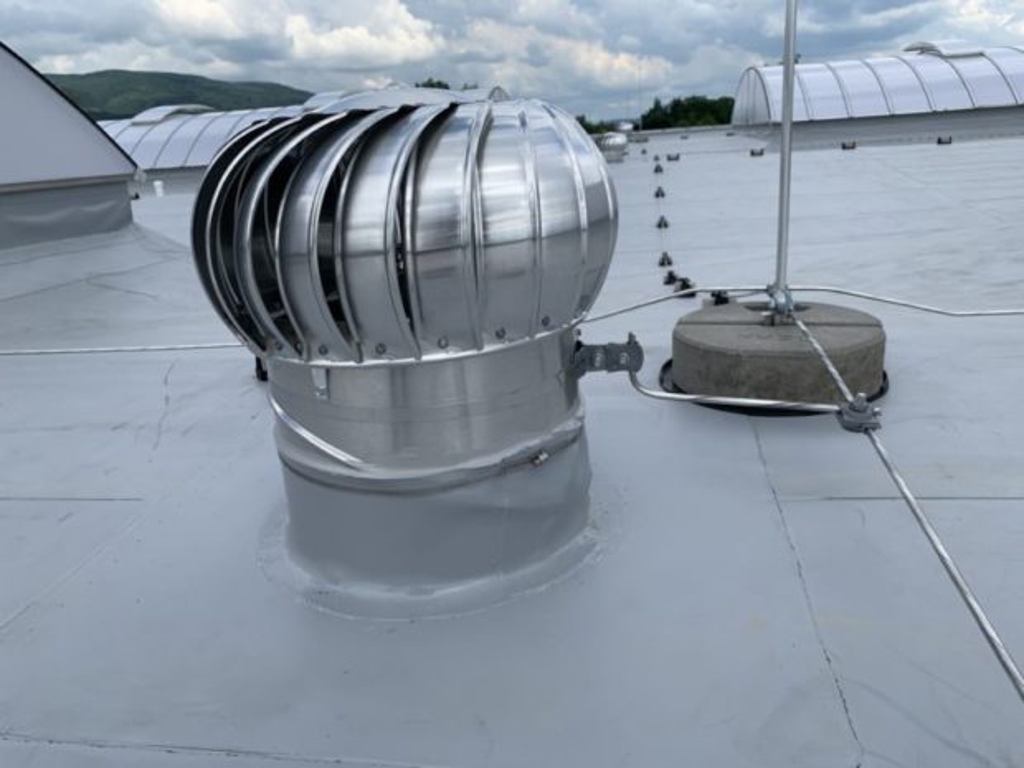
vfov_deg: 53.1
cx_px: 512
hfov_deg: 67.3
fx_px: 769
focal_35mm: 26
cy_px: 384
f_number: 1.8
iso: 25
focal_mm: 4.25
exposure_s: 1/2364
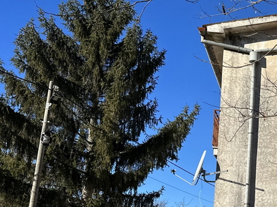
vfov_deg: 22.1
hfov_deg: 25.4
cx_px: 366
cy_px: 181
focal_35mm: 65
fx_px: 520
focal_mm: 6.86
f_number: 1.78
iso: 80
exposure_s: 1/7042
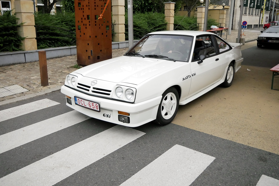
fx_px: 248
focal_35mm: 32
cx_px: 141
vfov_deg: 41.0
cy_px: 79
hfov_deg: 58.7
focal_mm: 15
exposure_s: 1/5000
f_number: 4
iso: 3200
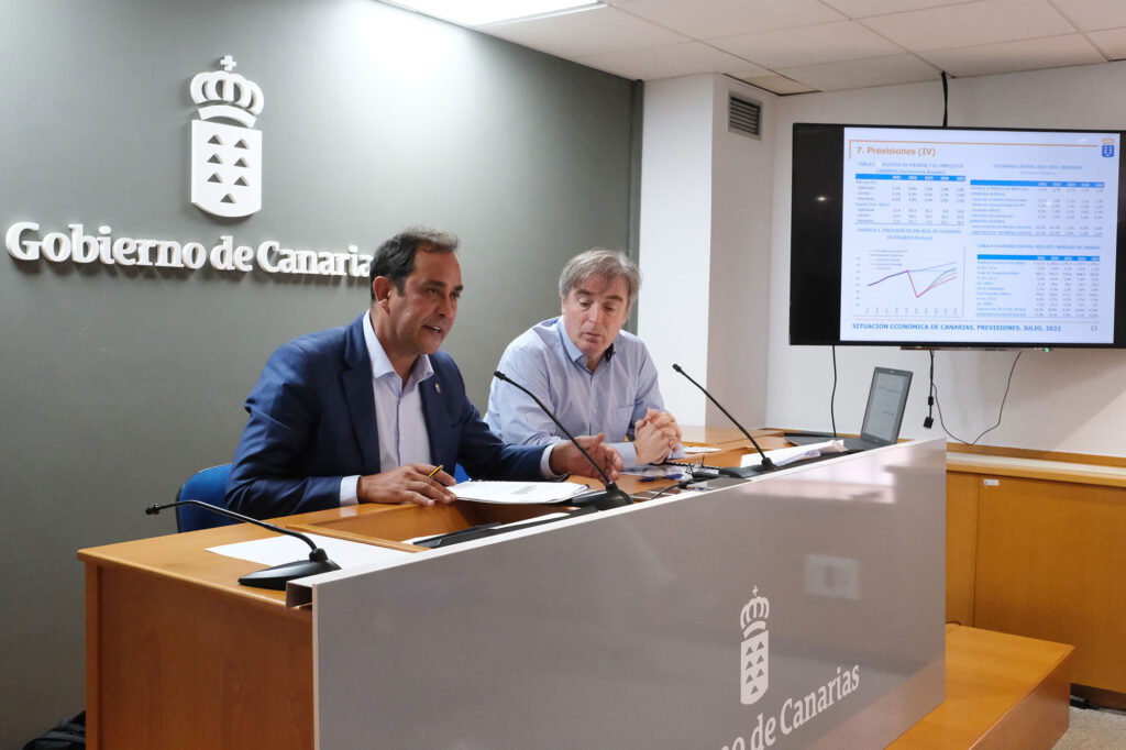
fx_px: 1094
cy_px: 375
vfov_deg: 37.8
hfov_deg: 54.4
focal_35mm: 35
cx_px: 563
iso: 8000
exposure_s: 1/125
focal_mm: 23.4
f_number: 8
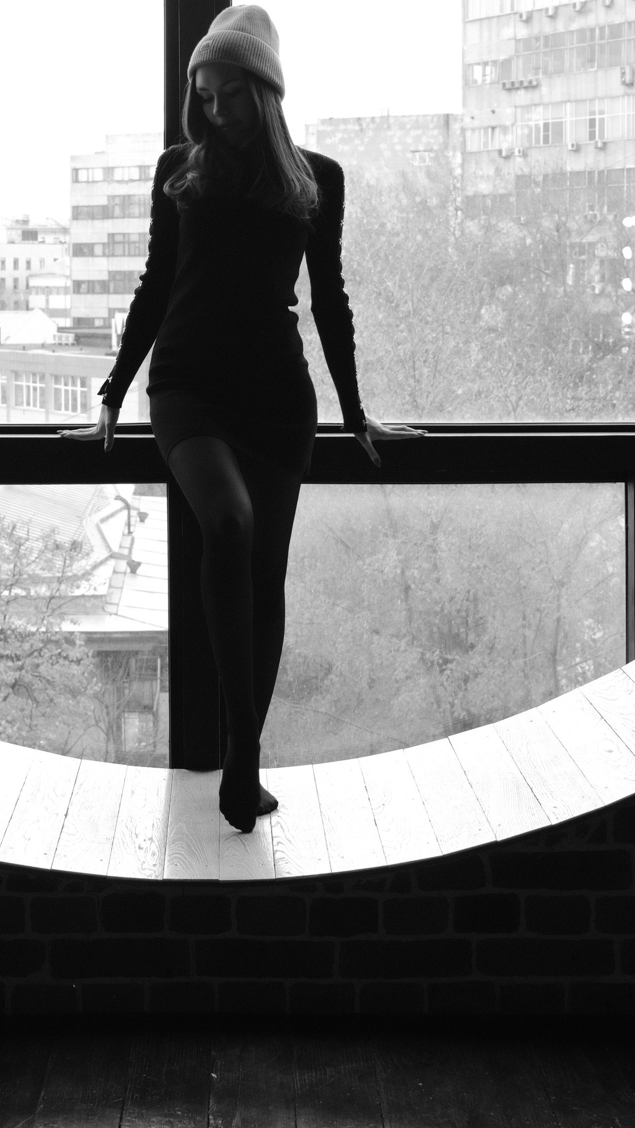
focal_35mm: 66
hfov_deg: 18.2
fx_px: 1975
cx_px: 214
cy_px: 307
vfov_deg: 31.4
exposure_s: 1/125
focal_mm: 21.2
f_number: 4
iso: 500
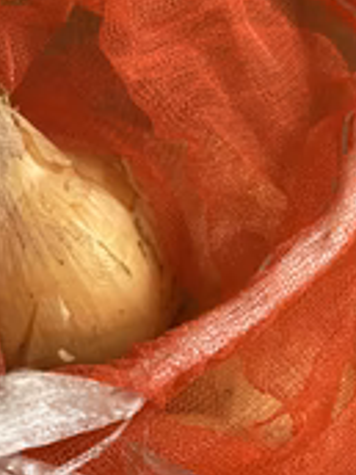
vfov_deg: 28.2
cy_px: 464
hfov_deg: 22.4
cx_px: 259
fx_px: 891
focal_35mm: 65
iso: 160
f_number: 1.8
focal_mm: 3.99
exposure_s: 1/50
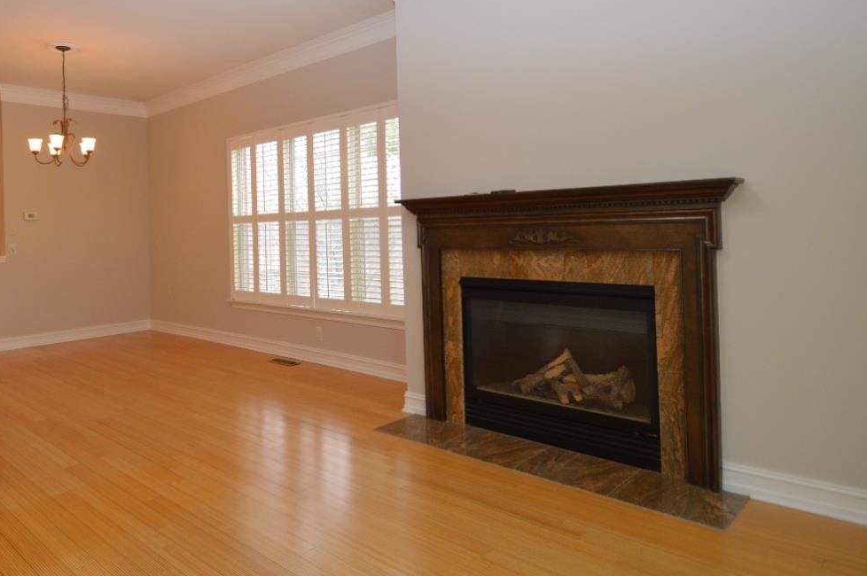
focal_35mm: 23
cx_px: 301
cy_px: 202
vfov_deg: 54.1
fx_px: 553
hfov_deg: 74.2
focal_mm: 10
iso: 560
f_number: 3.5
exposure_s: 1/60
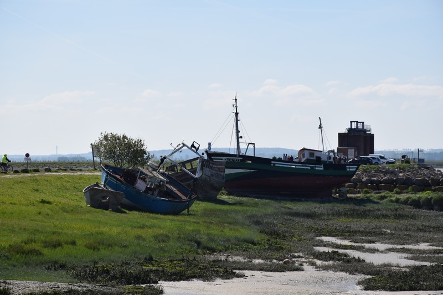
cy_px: 148
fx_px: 1938
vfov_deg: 8.7
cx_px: 222
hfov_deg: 13.0
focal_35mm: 158
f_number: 11
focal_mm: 105
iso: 200
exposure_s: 1/500
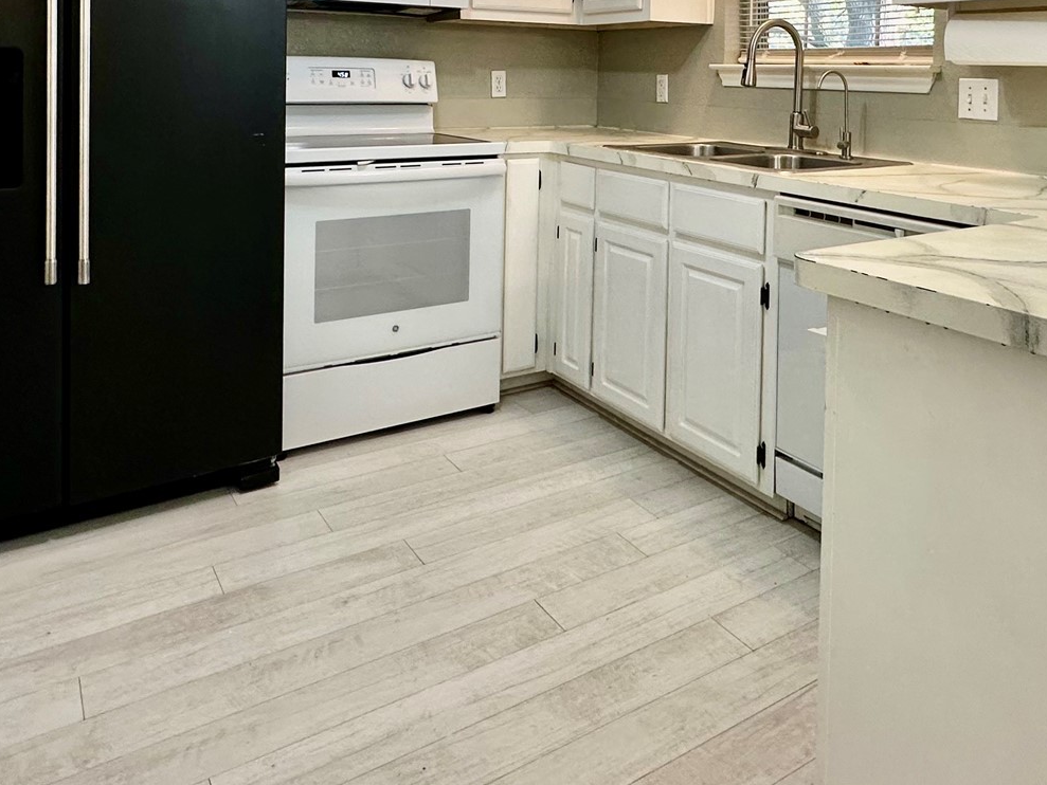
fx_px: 877
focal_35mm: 29
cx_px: 588
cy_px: 83
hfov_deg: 61.5
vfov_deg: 44.1
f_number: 2.2
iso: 160
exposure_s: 1/60
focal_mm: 2.22
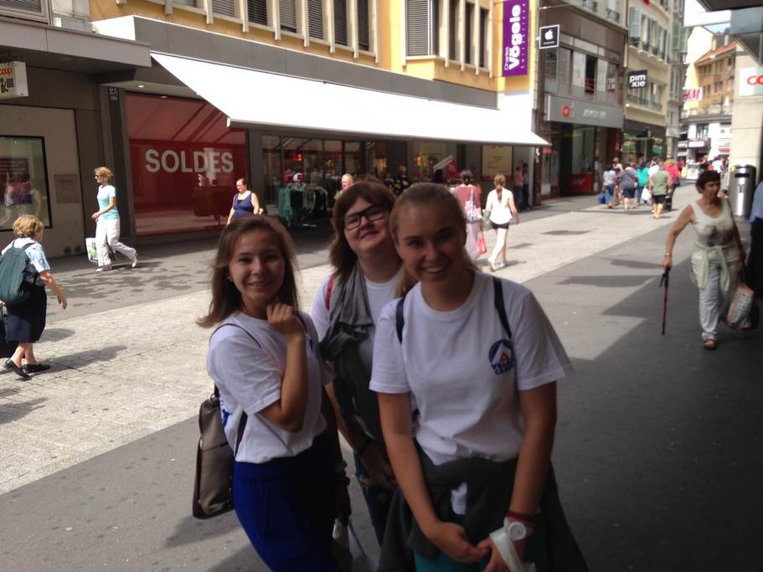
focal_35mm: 33
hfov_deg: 55.4
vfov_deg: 42.9
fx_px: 727
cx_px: 382
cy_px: 286
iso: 50
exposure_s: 1/653
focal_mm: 4.12
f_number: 2.4
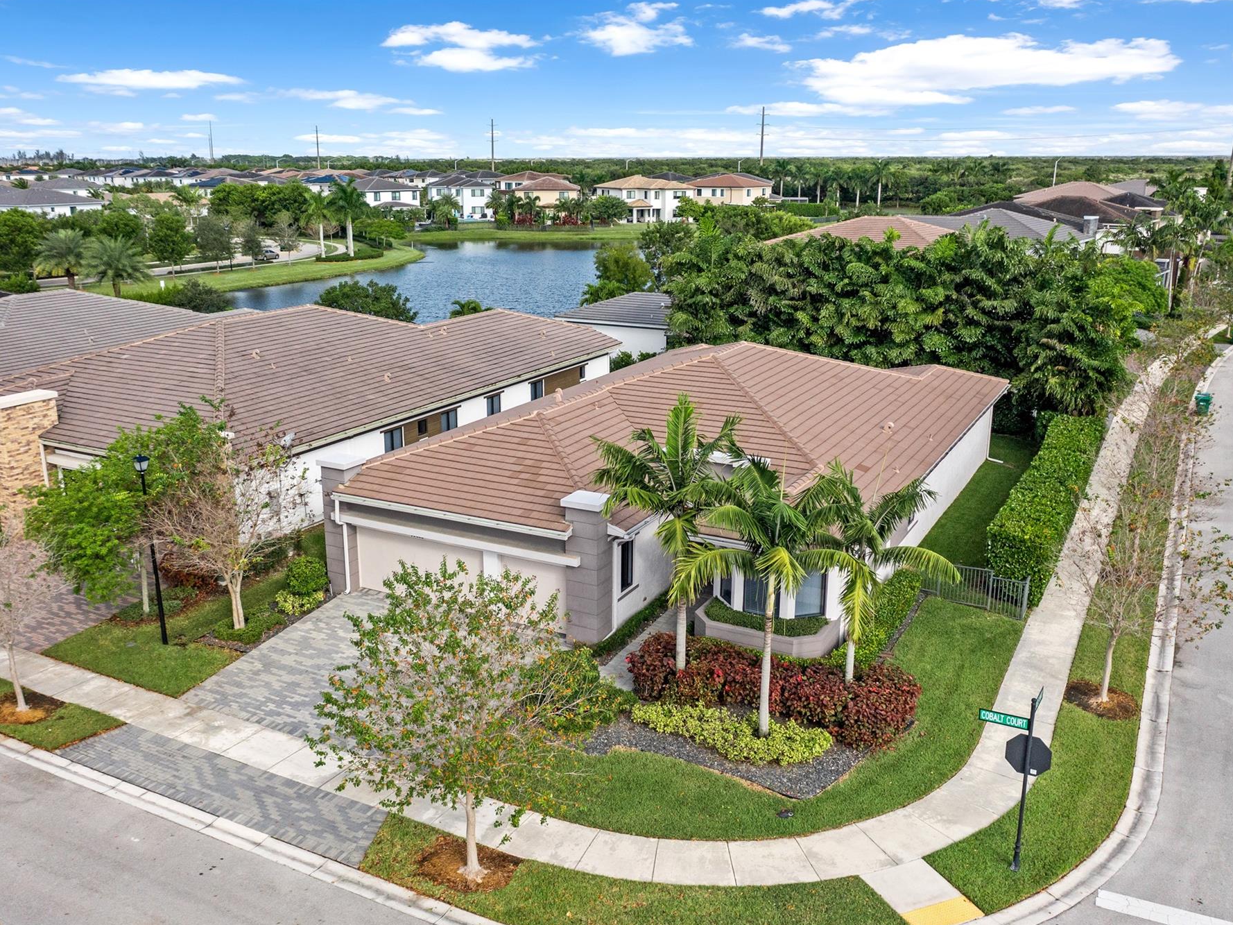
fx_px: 1104
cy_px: 468
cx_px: 576
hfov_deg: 58.3
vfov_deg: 45.4
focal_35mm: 31
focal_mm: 10.26
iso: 400
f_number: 2.8
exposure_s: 1/4000
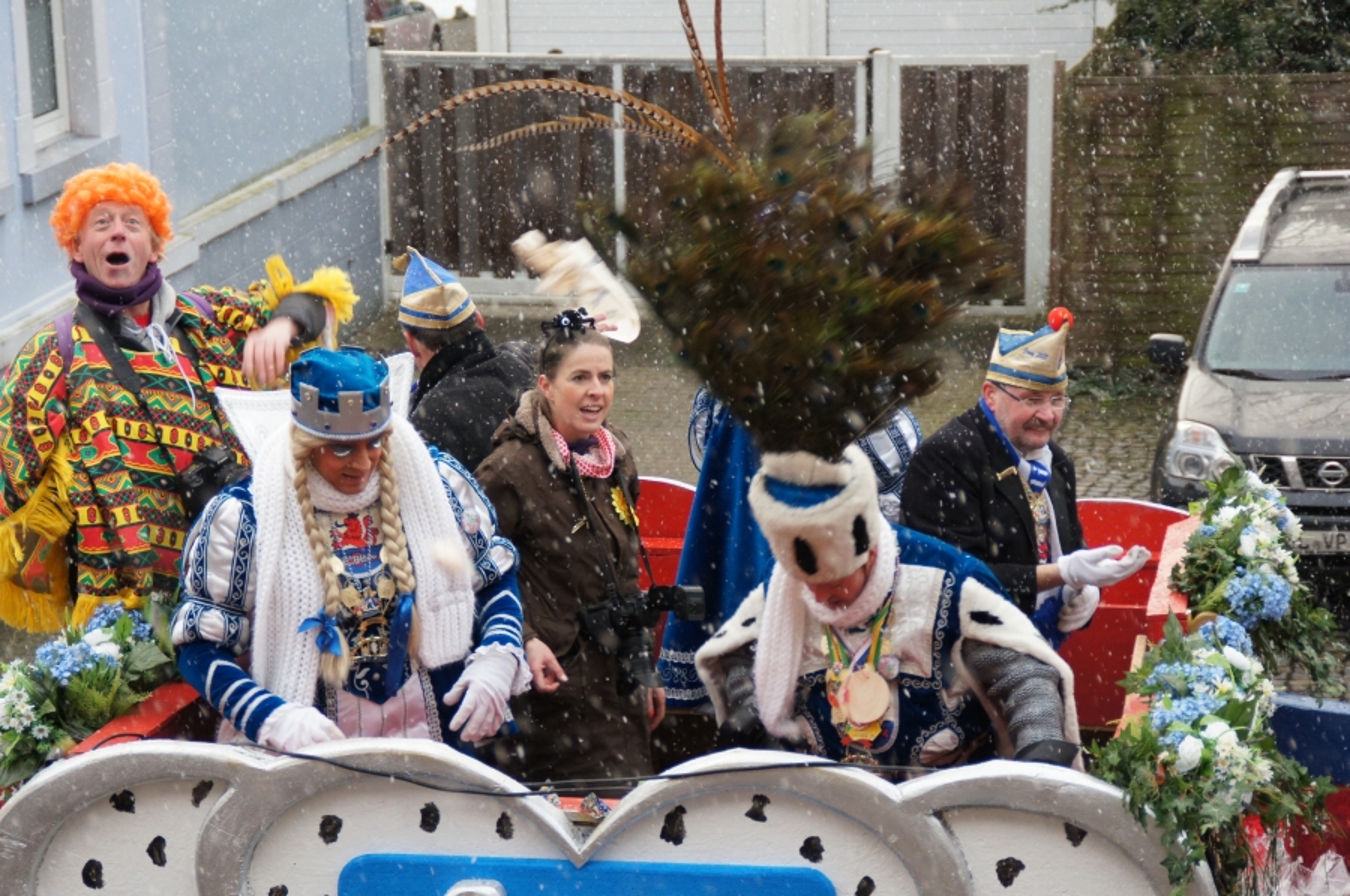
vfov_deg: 11.4
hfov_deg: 17.1
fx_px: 4495
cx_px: 675
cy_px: 448
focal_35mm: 120
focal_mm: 80
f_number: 5.6
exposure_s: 1/125
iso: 1250
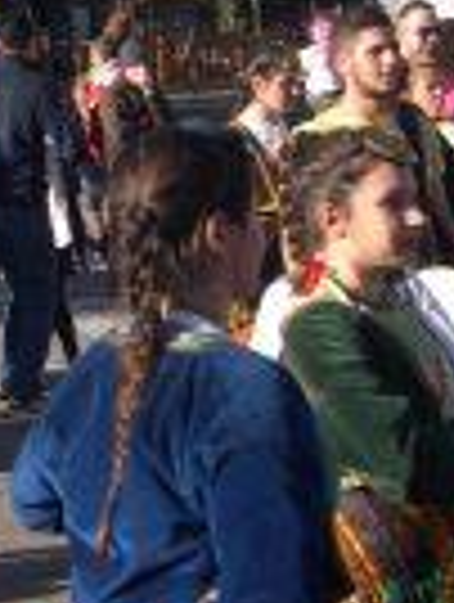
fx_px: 2214
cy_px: -50
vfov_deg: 15.1
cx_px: -22
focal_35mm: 127
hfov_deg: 11.6
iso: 100
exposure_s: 1/114
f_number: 7.6
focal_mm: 8
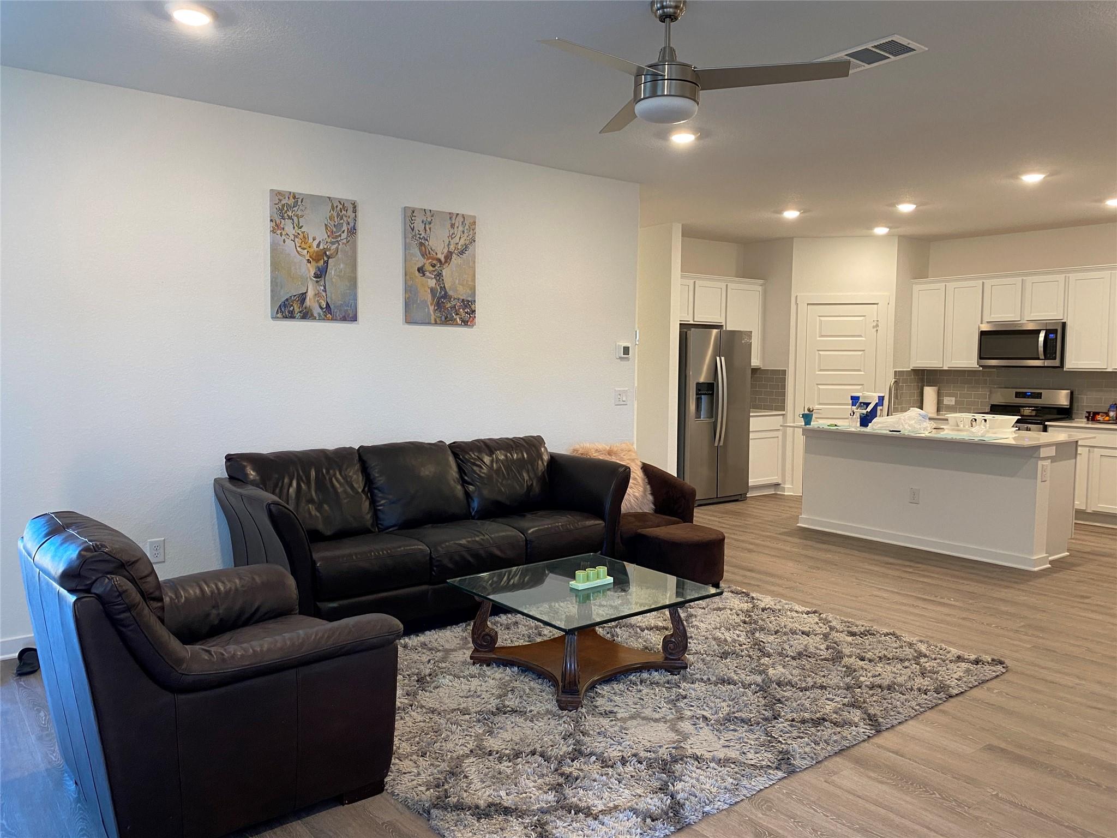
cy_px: 419
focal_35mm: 26
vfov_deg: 53.1
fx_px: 839
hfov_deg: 67.3
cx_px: 558
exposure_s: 1/60
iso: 125
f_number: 1.8
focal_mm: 4.25
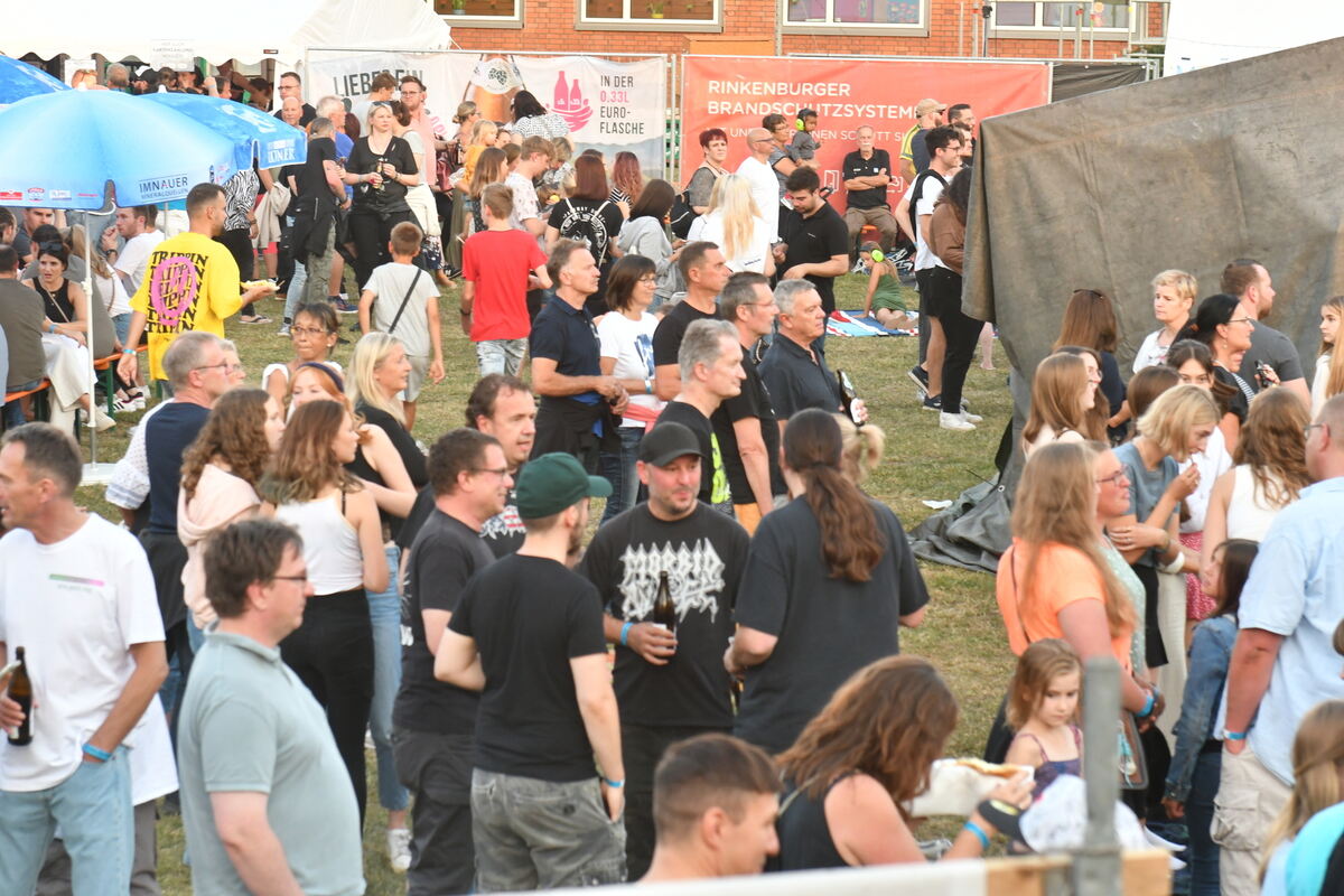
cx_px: 672
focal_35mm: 105
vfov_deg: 13.0
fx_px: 3920
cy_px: 448
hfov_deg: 19.5
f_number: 5.6
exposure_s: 1/125
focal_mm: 70
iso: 800
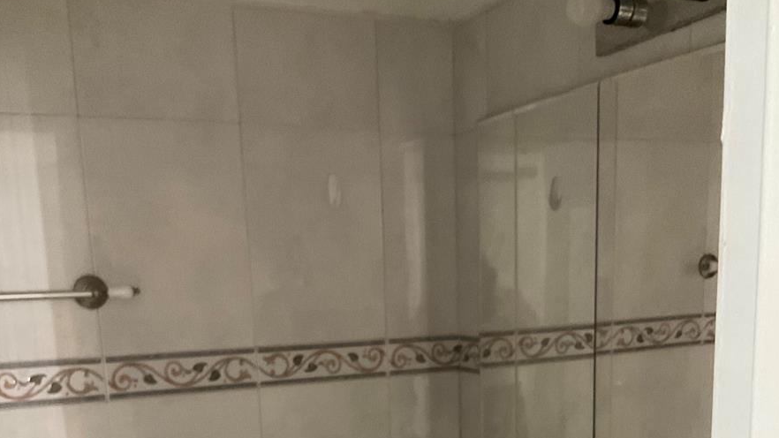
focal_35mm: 43
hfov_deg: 47.4
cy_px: 465
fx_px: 888
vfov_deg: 25.9
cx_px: 394
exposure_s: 1/33
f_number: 1.8
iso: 250
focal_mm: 3
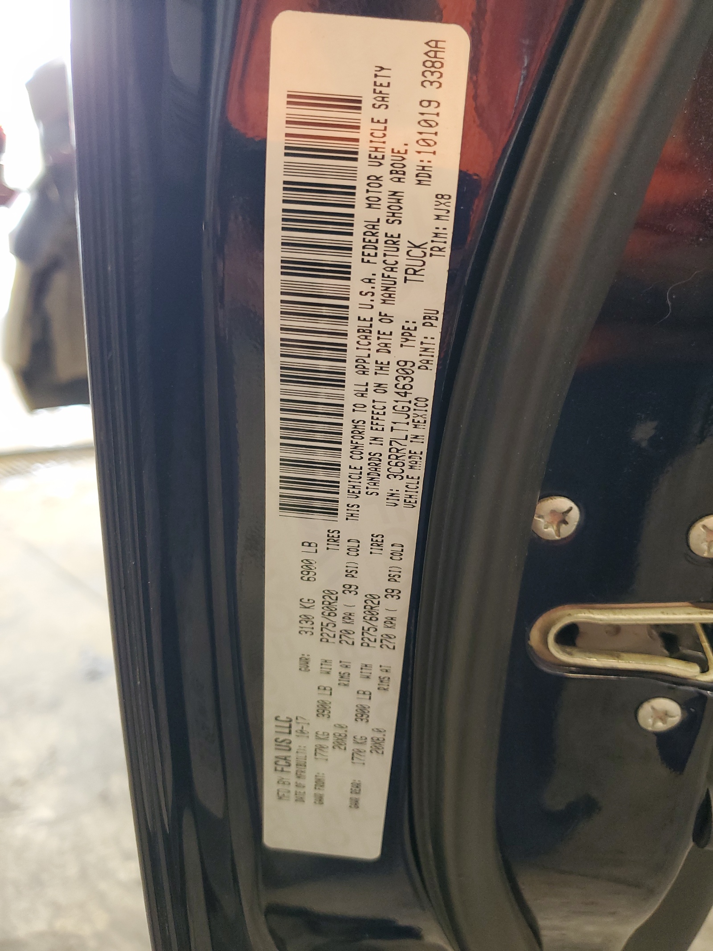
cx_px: 356
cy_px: 476
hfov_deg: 53.1
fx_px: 714
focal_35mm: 26
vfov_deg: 67.3
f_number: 1.5
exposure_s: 1/60.2
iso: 110
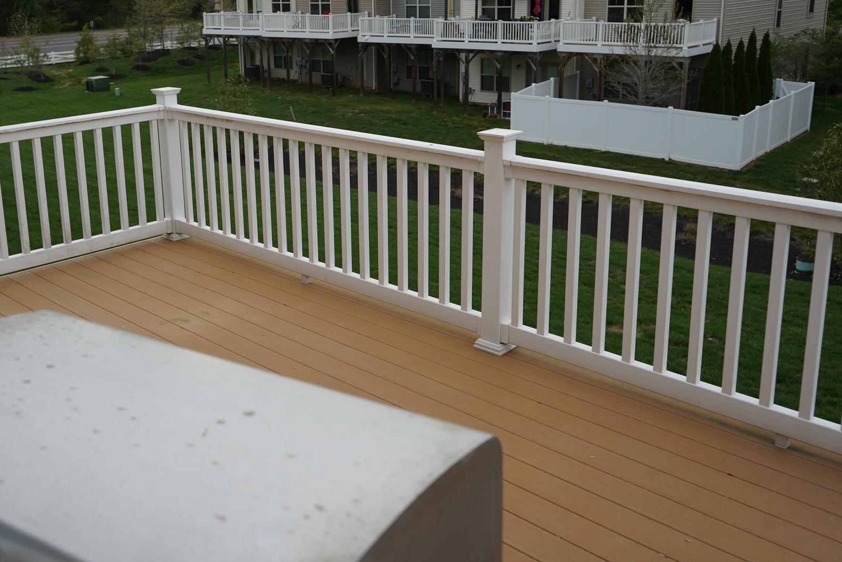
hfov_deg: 52.6
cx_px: 316
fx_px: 842
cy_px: 201
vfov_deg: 36.6
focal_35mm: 36
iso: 100
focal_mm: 28
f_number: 4.5
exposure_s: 1/200
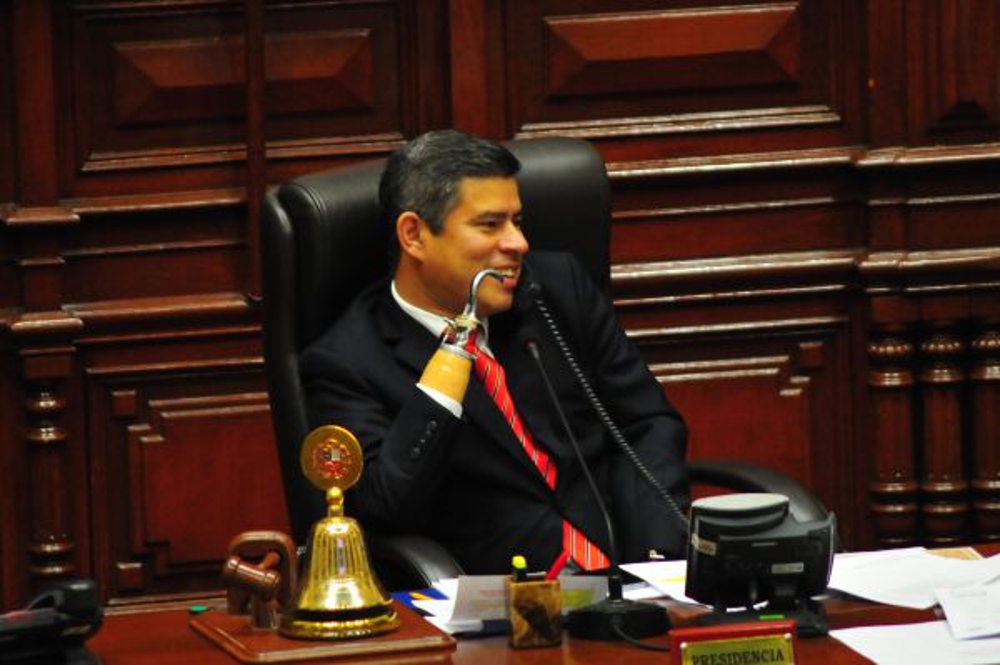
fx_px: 12489
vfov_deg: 3.0
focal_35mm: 450
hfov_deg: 4.6
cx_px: 500
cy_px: 332
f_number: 5.6
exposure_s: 1/100
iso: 2000
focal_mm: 300
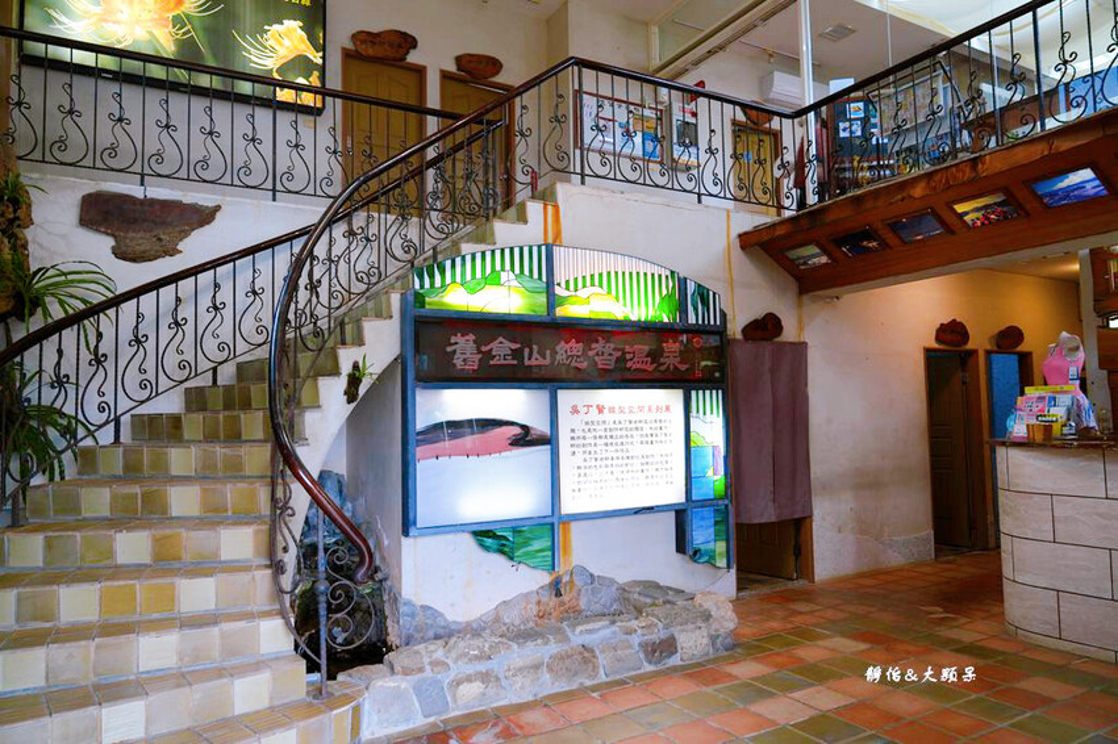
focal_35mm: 24
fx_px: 745
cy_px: 372
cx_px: 559
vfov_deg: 53.1
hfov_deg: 73.8
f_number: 4
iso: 320
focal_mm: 24
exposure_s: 1/30
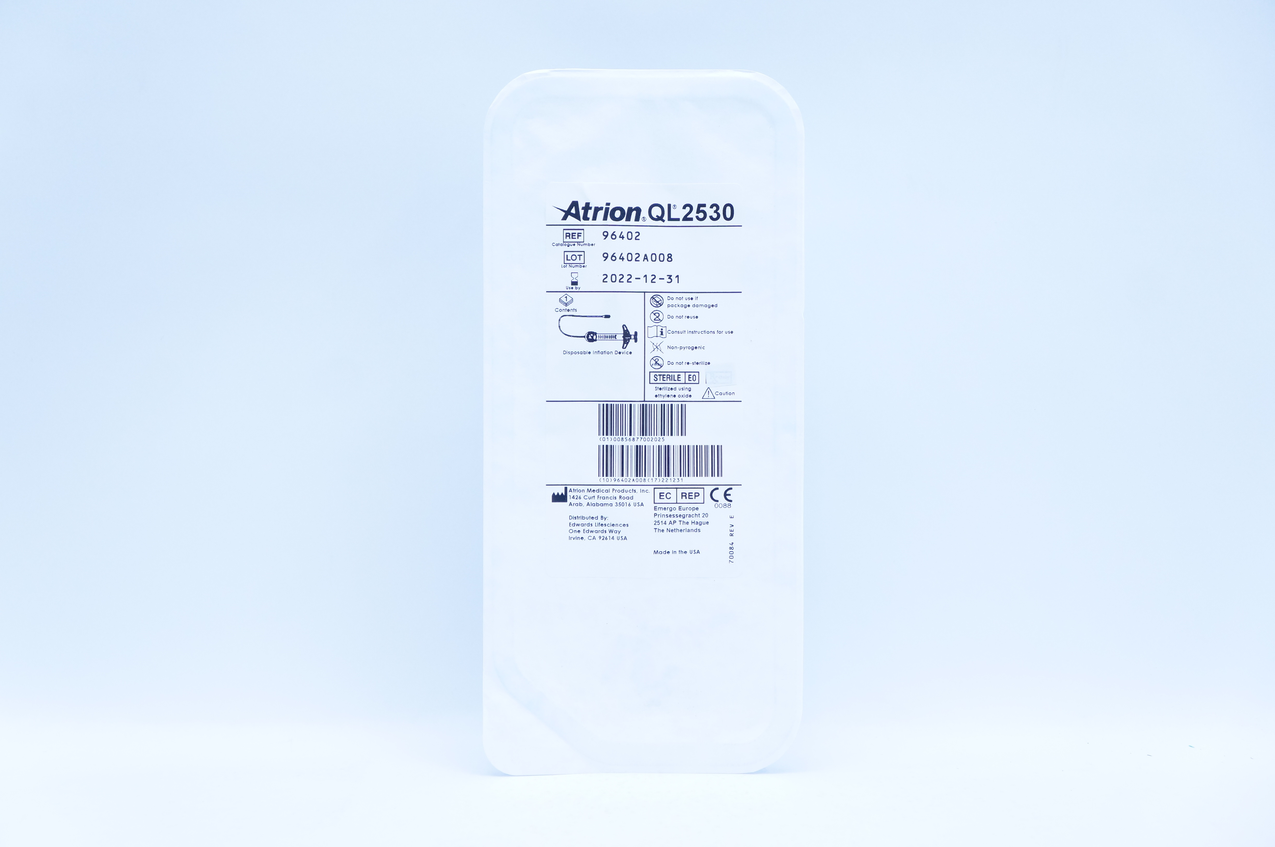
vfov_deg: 28.0
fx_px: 1698
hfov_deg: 41.2
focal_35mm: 48
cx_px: 638
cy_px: 424
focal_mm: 32
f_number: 4.5
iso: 800
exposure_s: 1/200
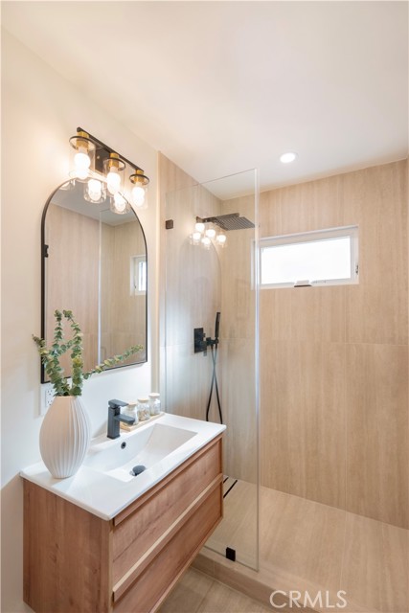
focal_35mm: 16
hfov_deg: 73.8
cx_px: 204
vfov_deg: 96.7
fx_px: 272
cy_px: 306
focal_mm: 16
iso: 160
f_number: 5.6
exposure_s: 1/13
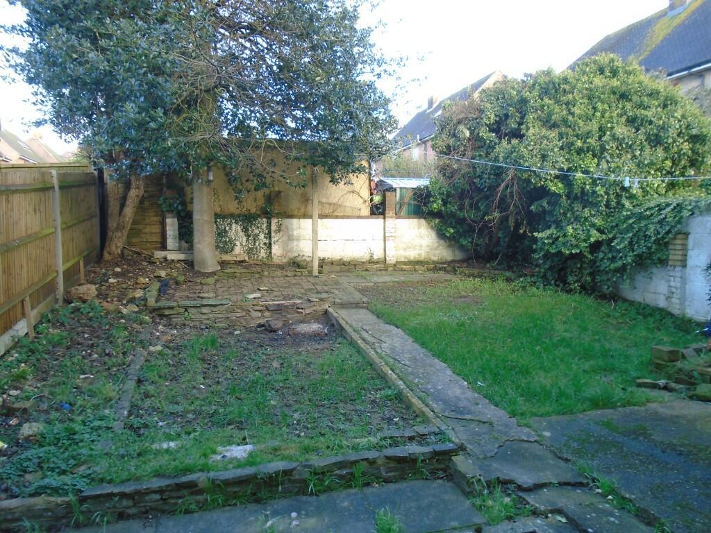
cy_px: 266
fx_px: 534
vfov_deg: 53.1
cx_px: 356
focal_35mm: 26
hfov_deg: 67.3
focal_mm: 4.6
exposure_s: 1/40
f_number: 3.2
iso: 100
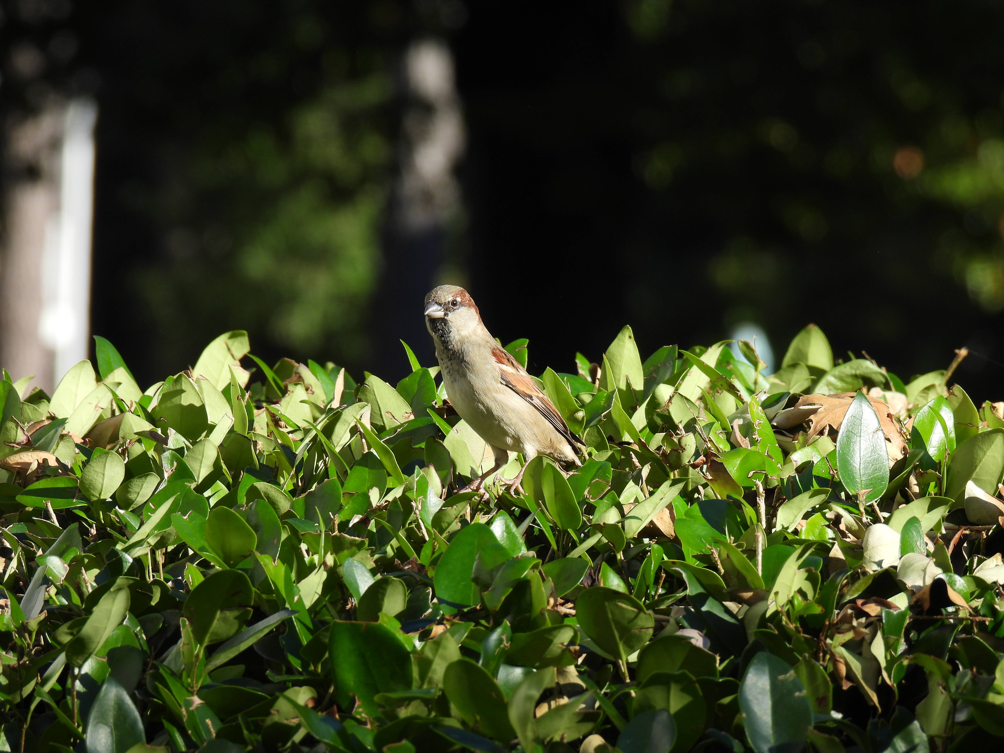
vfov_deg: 3.3
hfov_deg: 4.4
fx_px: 13052
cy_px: 376
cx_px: 502
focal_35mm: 450
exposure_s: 1/320
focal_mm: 80.3
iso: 100
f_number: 5
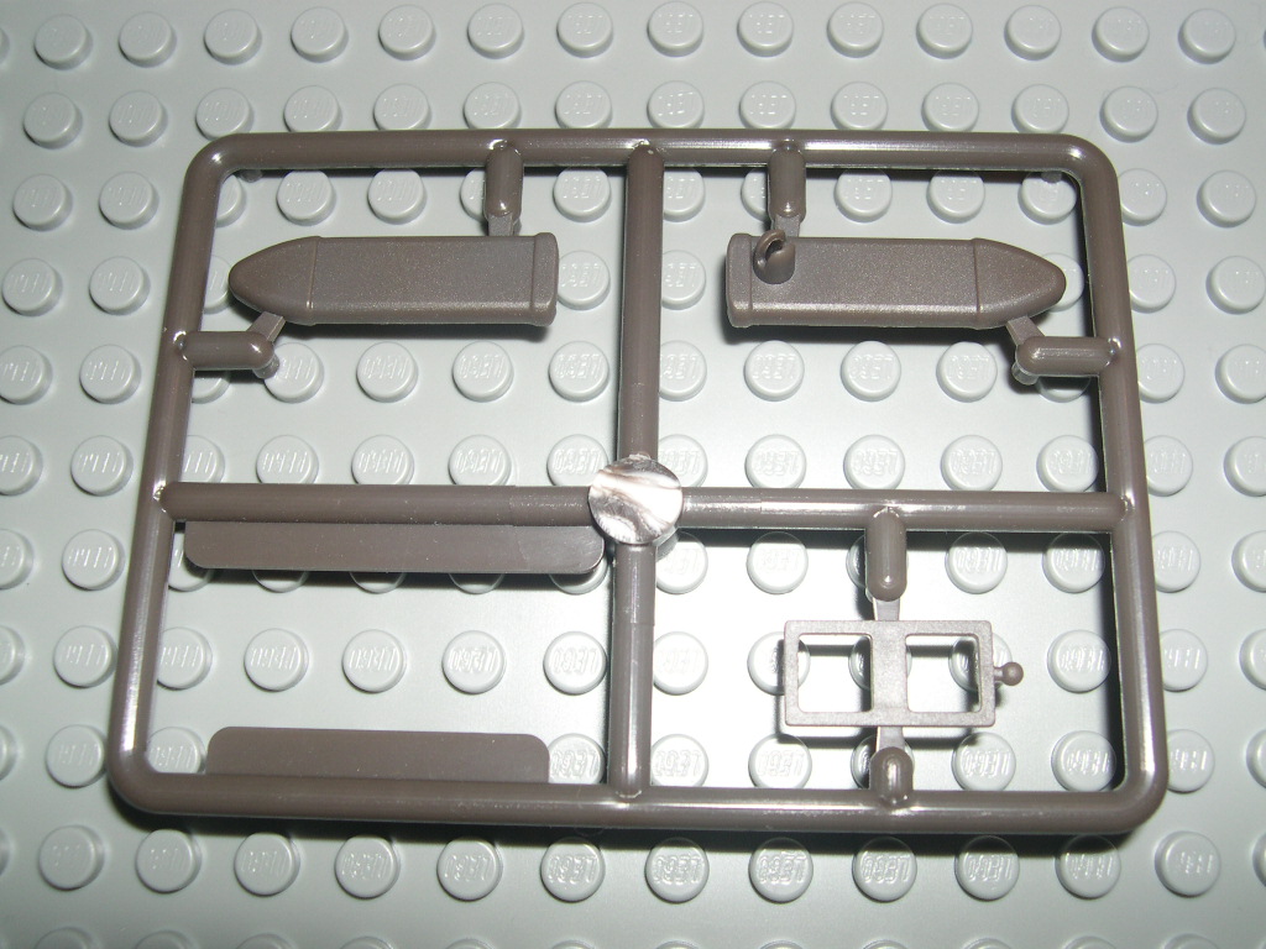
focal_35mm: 38
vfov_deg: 37.7
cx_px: 633
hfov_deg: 49.0
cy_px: 474
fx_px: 1390
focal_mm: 8
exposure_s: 1/60
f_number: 7.6
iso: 100
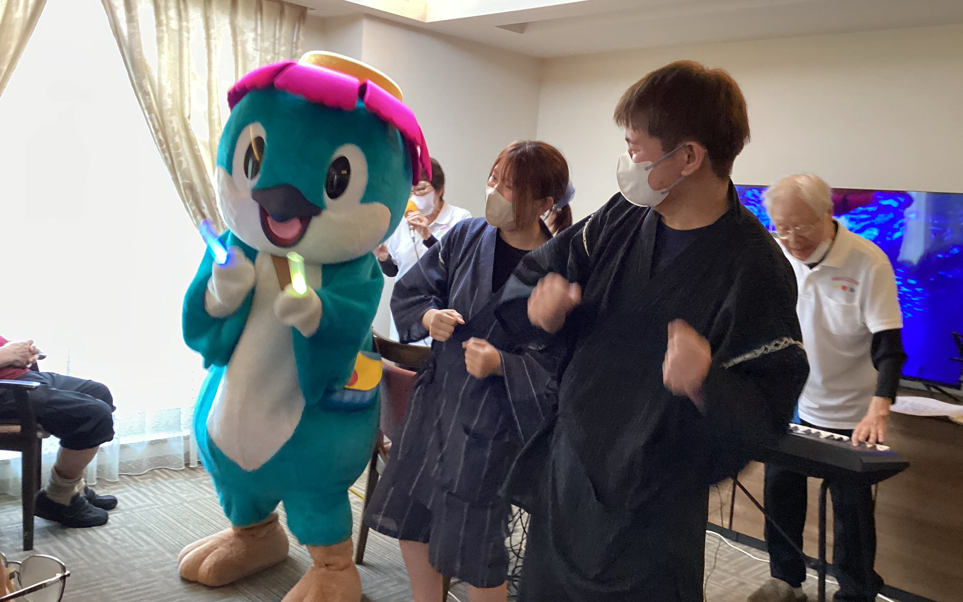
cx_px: 481
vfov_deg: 38.3
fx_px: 866
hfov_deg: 58.1
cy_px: 291
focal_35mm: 33
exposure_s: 1/50
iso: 160
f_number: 2.4
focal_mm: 3.3
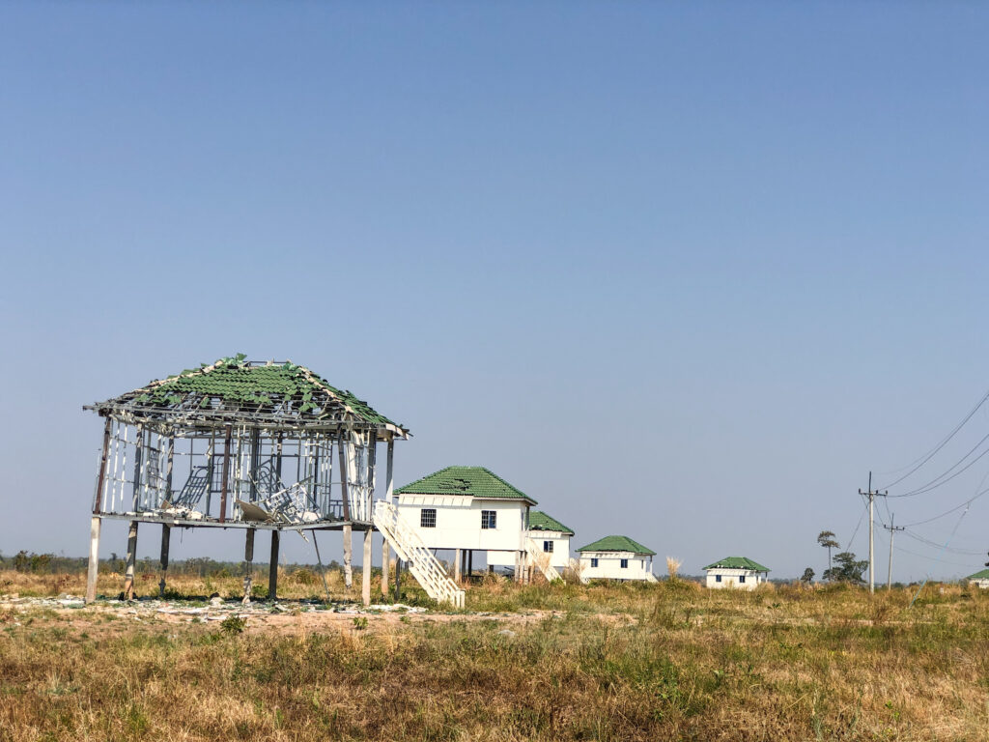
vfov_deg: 25.7
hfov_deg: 33.8
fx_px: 1629
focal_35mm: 57
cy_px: 371
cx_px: 494
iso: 20
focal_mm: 6.6
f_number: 2.8
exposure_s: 1/1050
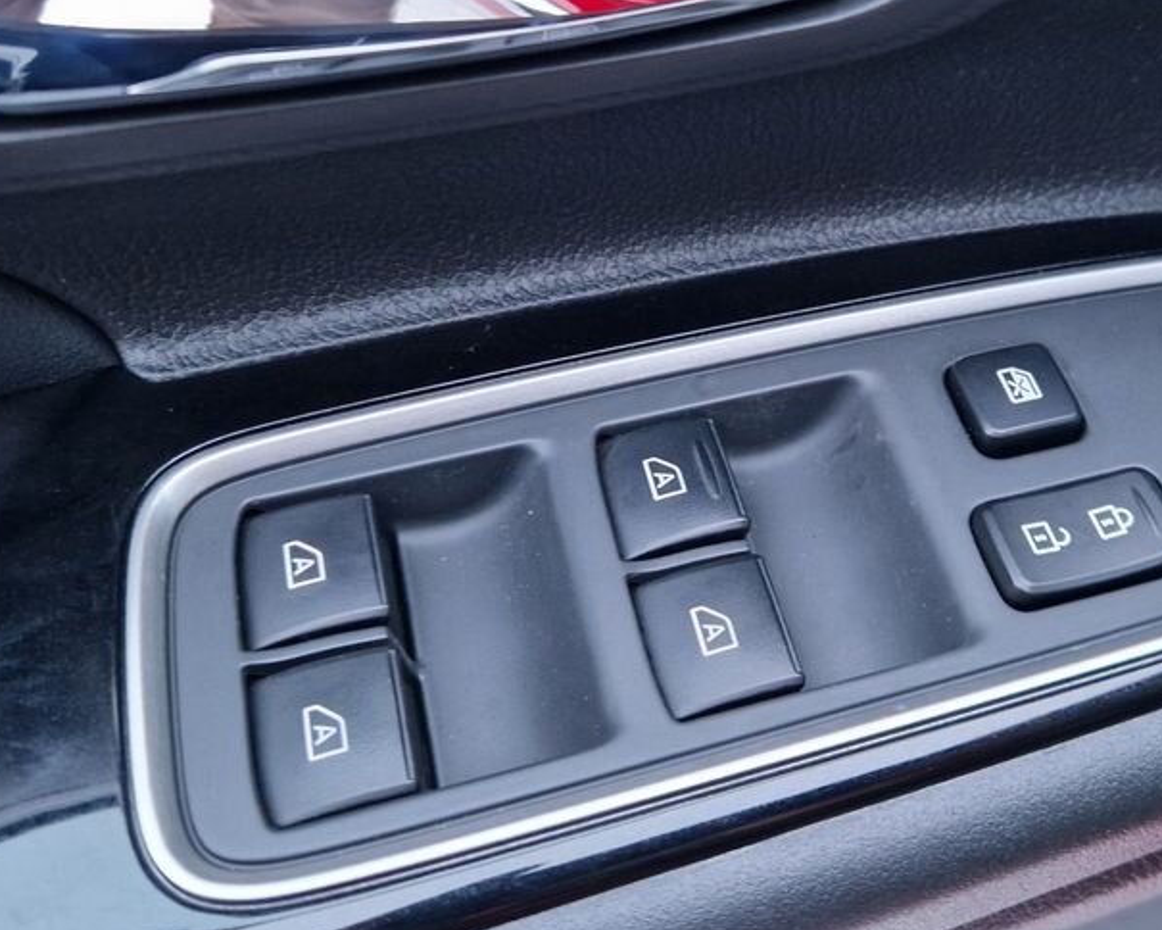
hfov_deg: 47.2
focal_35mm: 38
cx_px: 772
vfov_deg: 39.0
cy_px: 384
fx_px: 1307
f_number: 1.8
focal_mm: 5.4
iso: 500
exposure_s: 1/33
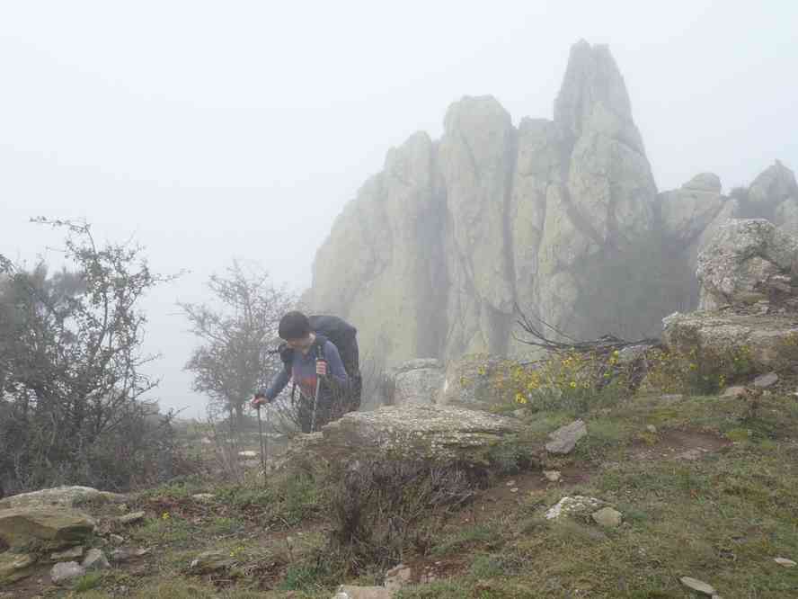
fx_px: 1268
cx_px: 399
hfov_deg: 34.9
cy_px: 300
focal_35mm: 55
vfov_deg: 26.6
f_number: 2.9
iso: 100
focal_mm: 6
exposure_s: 1/1000
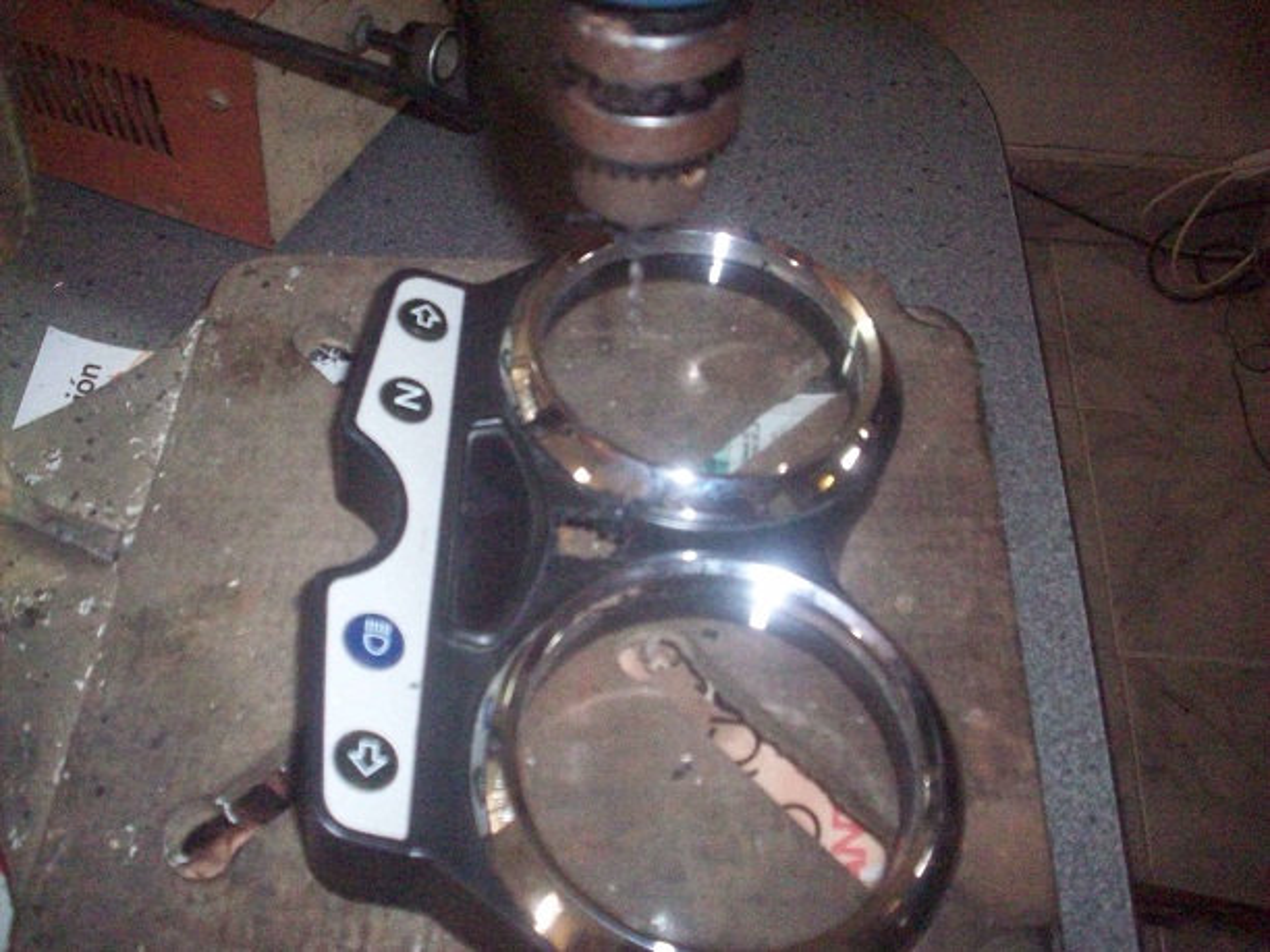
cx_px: 635
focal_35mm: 37
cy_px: 476
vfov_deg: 38.7
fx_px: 1357
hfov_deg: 50.1
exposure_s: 1/64
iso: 800
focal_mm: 6.2
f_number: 2.8
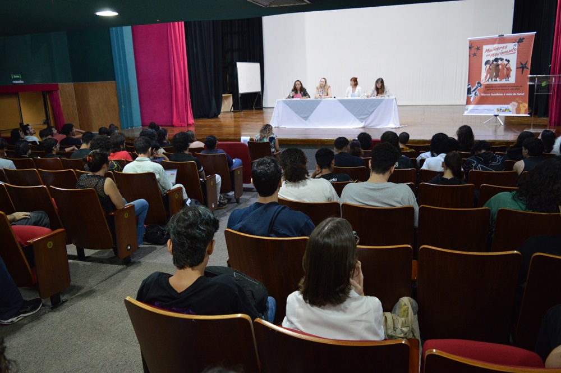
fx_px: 420
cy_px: 186
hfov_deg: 67.4
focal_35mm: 27
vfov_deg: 47.8
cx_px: 280
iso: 1600
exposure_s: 1/40
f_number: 3.5
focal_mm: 18
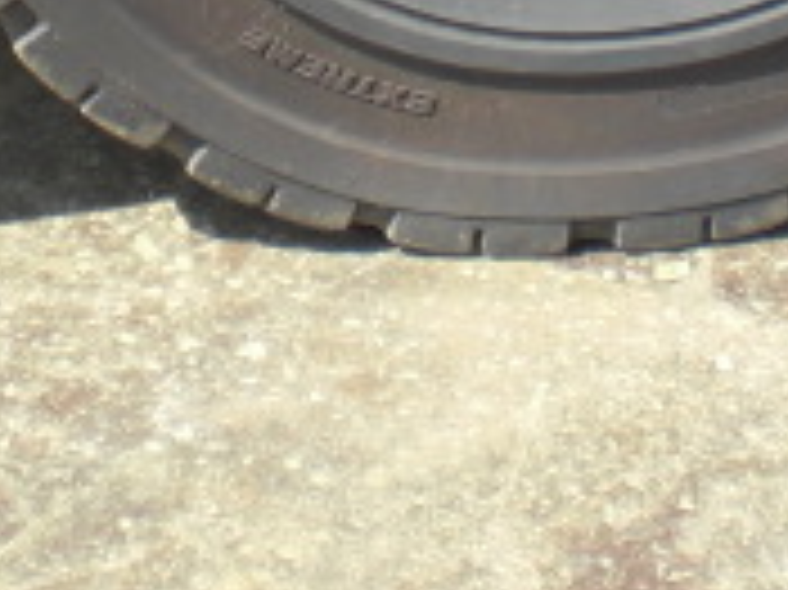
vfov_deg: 10.2
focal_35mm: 139
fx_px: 3162
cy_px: -401
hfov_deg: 14.1
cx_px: 675
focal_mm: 6.3
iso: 64
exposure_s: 1/200
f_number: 3.1
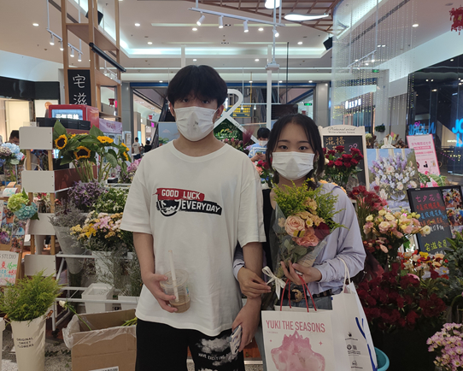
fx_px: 370
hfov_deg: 64.0
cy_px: 180
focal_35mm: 27
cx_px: 223
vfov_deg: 53.2
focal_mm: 5.96
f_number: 1.75
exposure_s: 1/33
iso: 85
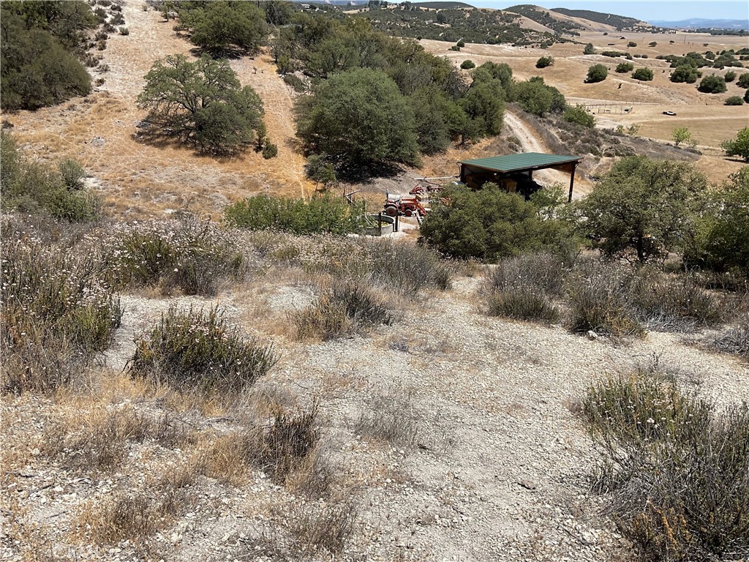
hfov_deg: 61.7
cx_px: 374
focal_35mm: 29
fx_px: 627
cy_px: 281
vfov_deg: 48.2
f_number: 1.8
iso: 16
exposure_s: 1/2227
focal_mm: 3
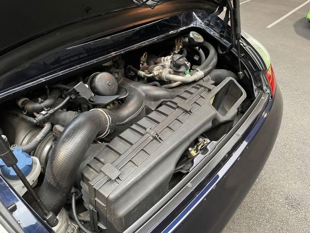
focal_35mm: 26
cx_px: 155
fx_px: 233
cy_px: 116
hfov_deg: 67.3
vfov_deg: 53.1
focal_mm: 4.2
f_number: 1.6
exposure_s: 1/33
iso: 500
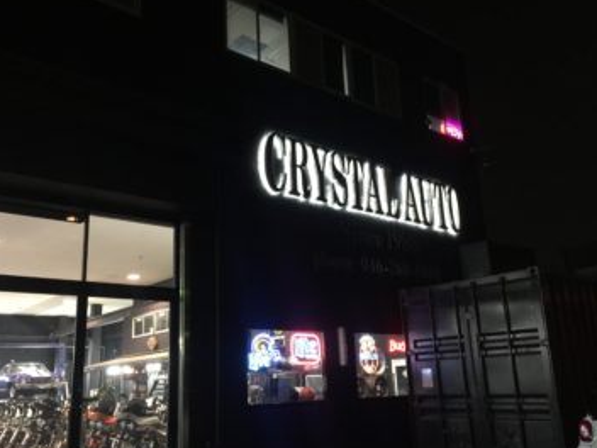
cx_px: 280
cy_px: 234
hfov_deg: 55.3
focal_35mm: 33
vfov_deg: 42.9
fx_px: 569
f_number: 2.2
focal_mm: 4.15
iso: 125
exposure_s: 1/8
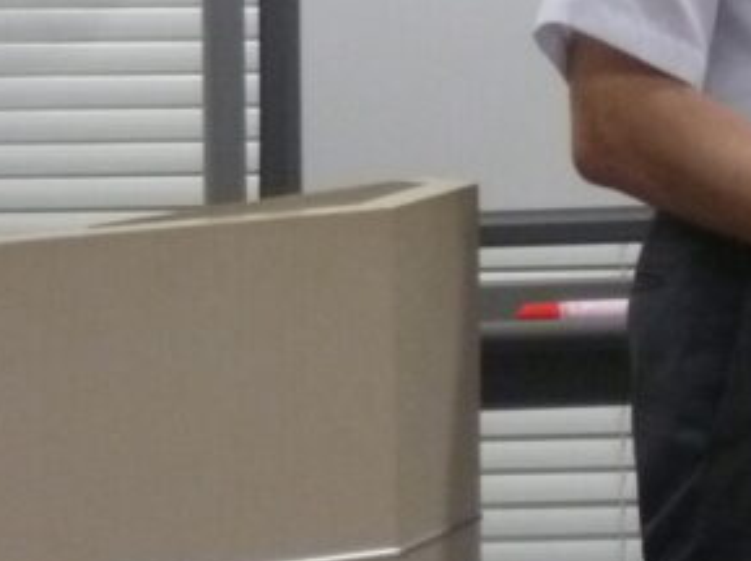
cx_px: 1190
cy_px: -148
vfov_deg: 4.0
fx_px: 7996
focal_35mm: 369
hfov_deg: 5.3
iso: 400
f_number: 5
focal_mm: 18.7
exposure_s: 1/25
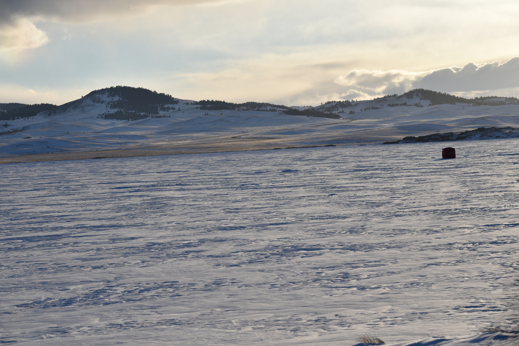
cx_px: 260
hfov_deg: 18.3
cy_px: 173
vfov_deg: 12.2
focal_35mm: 112
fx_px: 1615
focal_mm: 112
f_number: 10
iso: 100
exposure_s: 1/320
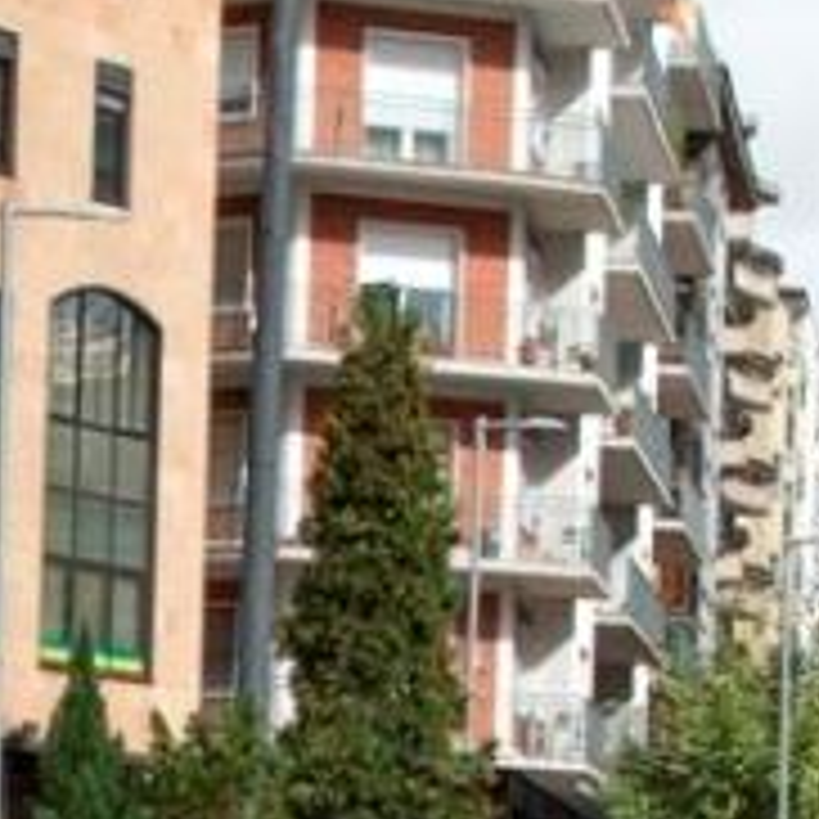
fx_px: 4390
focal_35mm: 164
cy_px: 972
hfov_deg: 10.5
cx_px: -76
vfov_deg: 10.5
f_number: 13
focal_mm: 26
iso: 320
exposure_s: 1/250
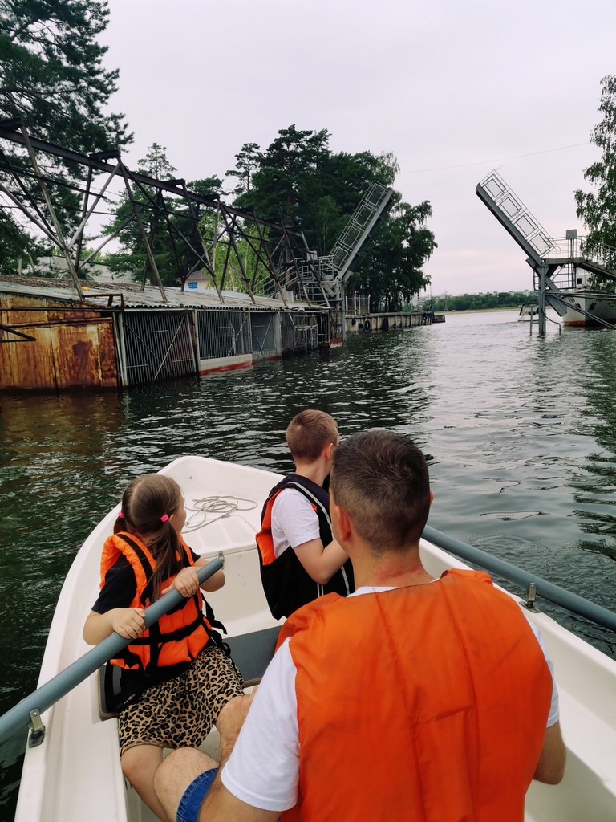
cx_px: 308
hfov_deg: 53.1
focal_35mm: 26
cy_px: 411
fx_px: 617
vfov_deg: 67.3
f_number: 1.4
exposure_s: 1/709
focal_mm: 4.66
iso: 50
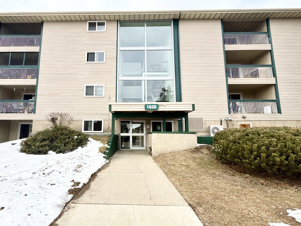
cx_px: 150
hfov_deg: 102.1
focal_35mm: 14
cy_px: 113
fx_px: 122
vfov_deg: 85.7
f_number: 2.2
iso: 50
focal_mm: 2.22
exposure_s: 1/901
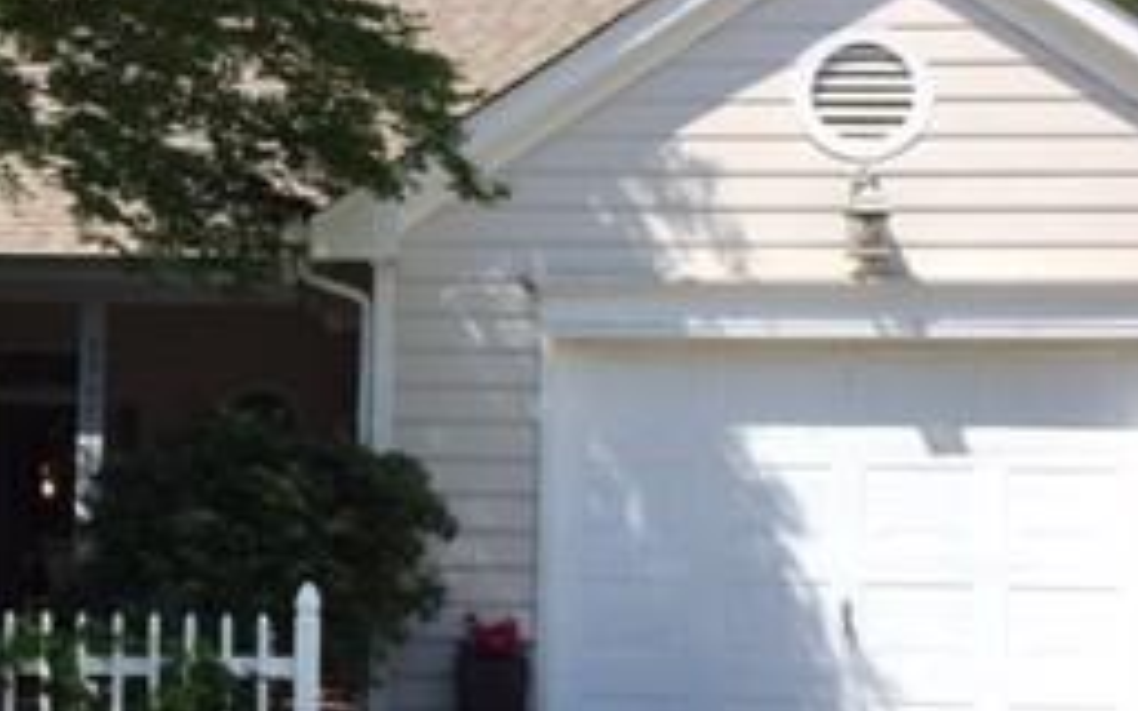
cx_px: 120
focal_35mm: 77
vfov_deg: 16.9
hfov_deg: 26.0
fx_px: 2388
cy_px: 444
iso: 32
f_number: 2.2
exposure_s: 1/1522
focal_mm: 4.15
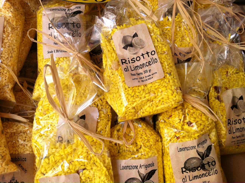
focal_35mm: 35
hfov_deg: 52.7
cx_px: 122
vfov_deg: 40.6
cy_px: 92
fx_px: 247
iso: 80
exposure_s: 1/150
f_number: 2.8
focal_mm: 3.85
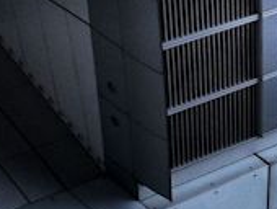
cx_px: 862
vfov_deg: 9.2
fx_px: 1218
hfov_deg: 9.6
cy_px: 411
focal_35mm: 152
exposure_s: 1/250
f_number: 7.1
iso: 320
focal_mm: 16
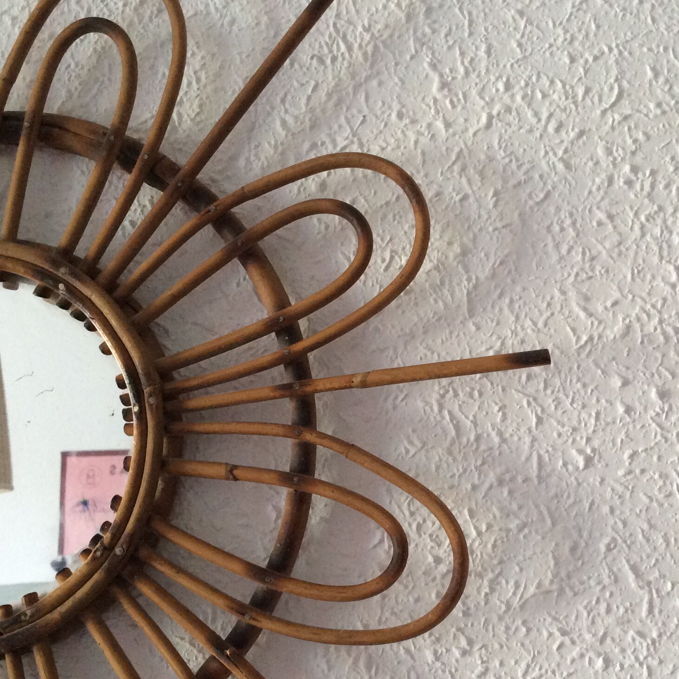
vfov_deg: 33.8
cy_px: 429
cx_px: 423
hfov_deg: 33.9
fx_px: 1110
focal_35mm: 50
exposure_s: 1/25
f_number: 2.4
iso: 125
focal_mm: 3.3
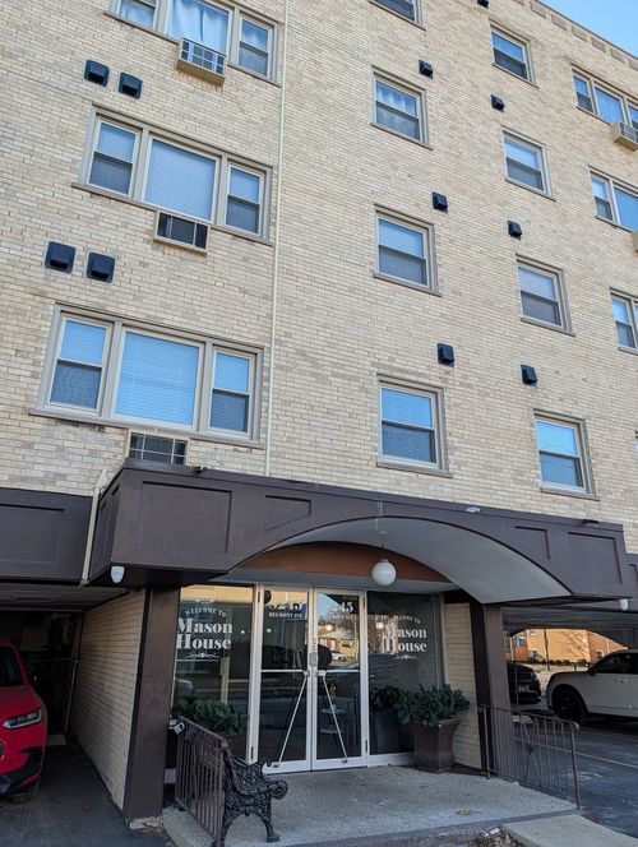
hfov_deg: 56.9
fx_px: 588
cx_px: 319
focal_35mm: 24
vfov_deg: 71.5
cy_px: 424
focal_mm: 6.9
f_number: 1.68
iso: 19
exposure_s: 1/1294
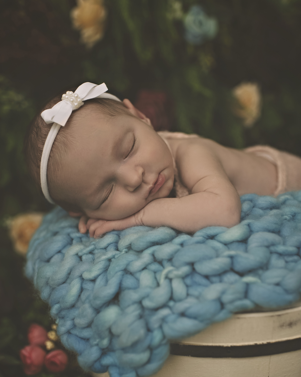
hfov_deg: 37.3
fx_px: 445
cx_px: 152
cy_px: 222
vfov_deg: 45.6
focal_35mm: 40
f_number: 2.5
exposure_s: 1/250
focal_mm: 35
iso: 250
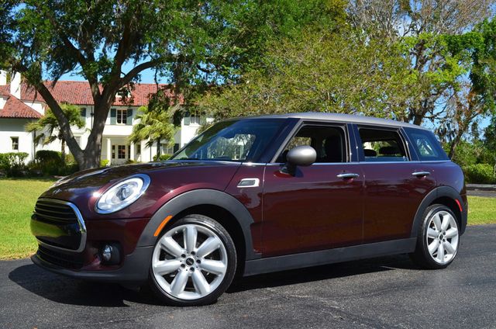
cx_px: 248
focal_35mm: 42
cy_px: 164
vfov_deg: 31.8
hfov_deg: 46.5
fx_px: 578
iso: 140
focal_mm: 28
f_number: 11
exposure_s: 1/125
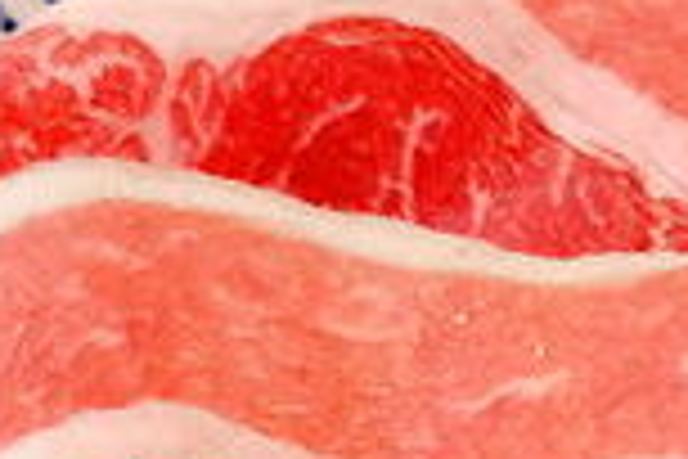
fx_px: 2866
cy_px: 1148
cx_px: 1461
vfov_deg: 8.3
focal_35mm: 150
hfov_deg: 11.9
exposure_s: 1/160
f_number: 9
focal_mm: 18
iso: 3200
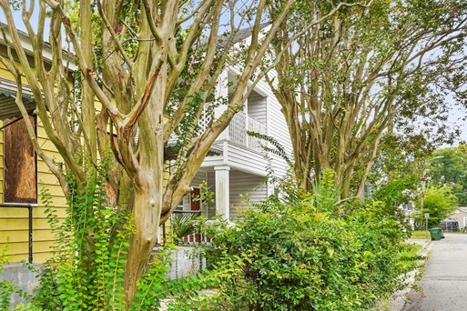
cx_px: 5
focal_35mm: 36
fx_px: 467
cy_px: 219
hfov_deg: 45.3
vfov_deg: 36.3
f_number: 11
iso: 100
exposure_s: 1/25
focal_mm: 17
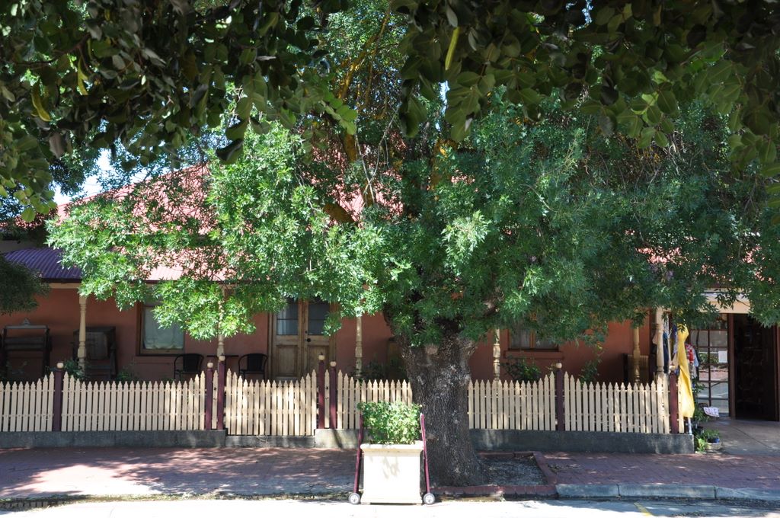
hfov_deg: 41.2
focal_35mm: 48
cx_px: 390
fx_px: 1039
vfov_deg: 28.0
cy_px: 259
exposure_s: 1/80
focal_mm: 32
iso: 200
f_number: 9
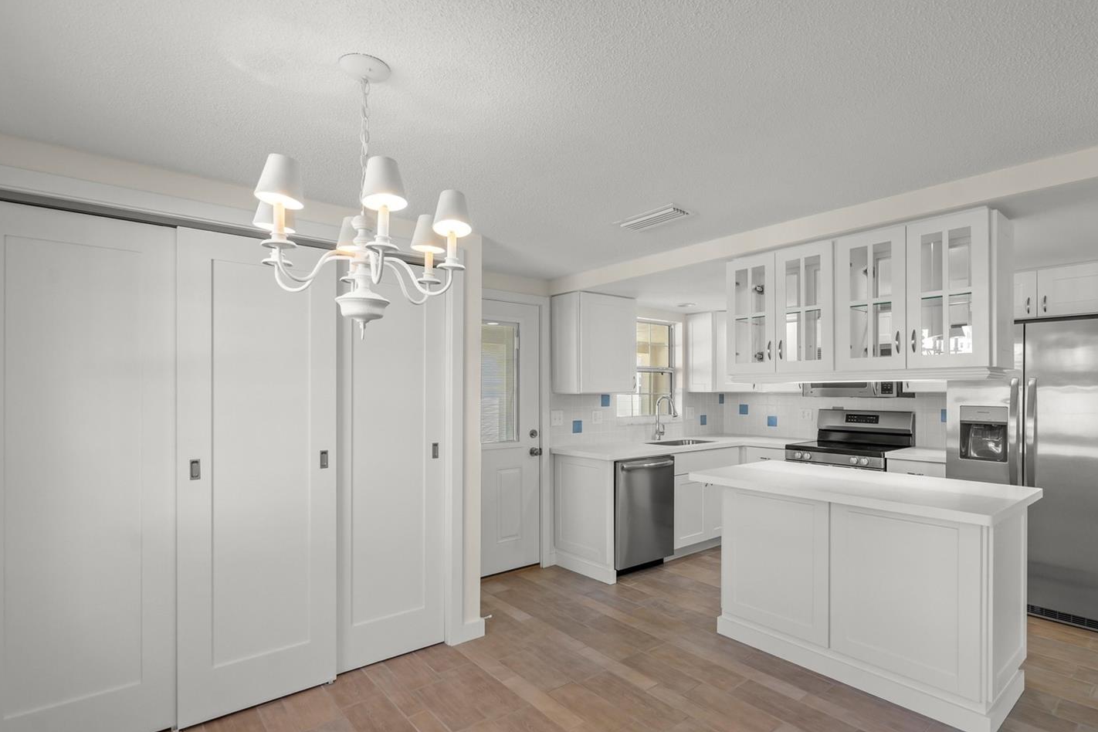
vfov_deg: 67.3
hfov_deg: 90.0
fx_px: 549
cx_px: 571
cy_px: 391
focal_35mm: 18
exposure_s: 1/8
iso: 250
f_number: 6.3
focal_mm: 16
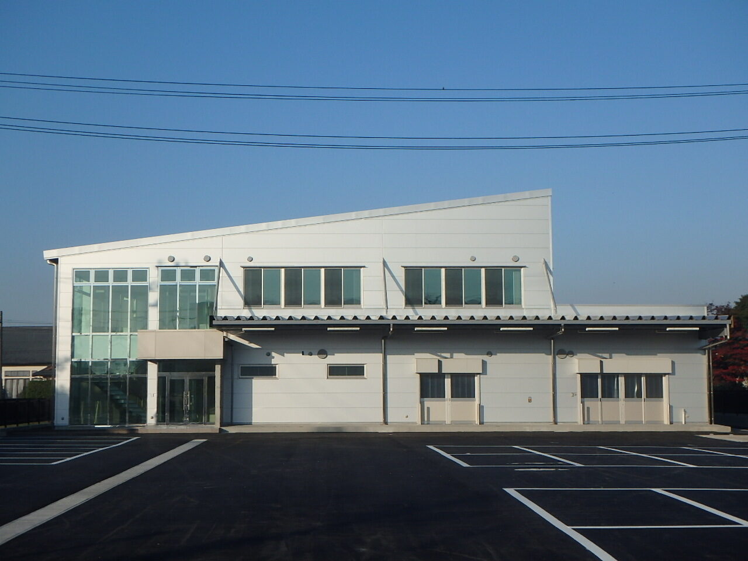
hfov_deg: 36.2
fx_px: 1145
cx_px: 374
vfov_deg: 27.5
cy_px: 280
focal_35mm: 53
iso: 125
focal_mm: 9.4
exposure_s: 1/1000
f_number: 5.2
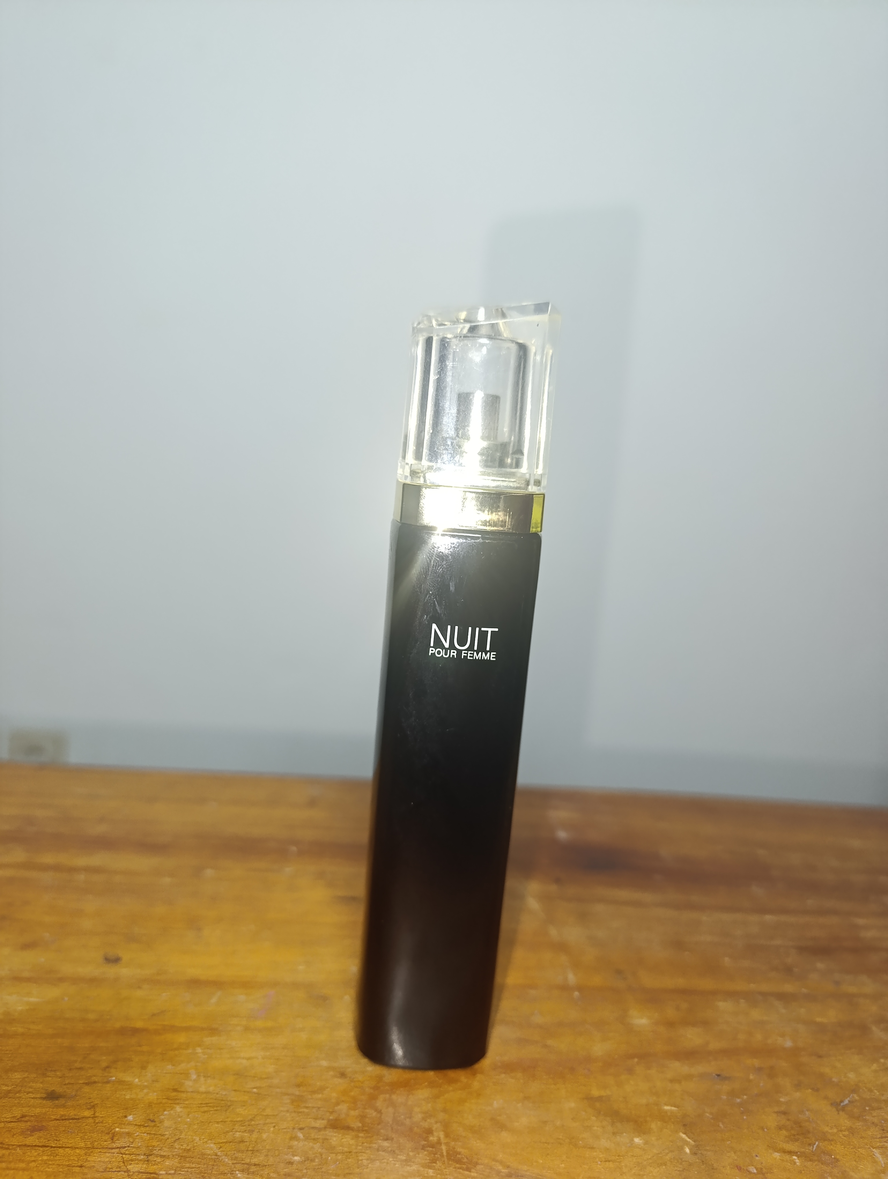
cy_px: 590
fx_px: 785
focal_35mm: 23
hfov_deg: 59.0
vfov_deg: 73.8
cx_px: 444
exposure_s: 1/100
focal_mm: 6.14
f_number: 1.6
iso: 800
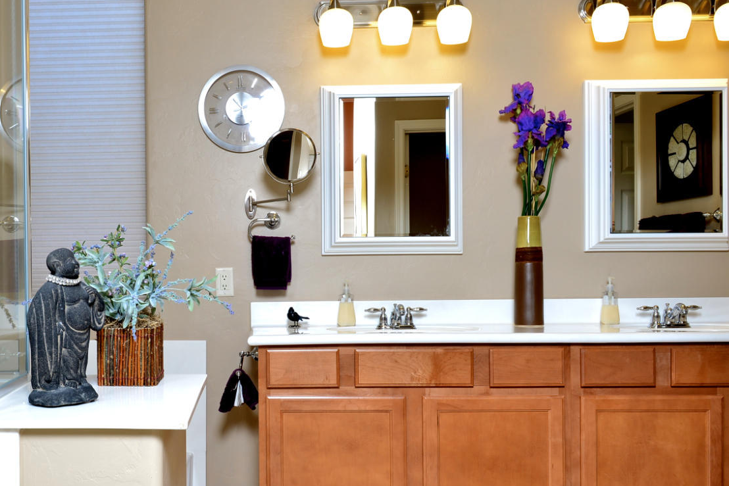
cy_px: 284
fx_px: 790
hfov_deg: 48.6
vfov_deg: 34.1
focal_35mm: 39
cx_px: 239
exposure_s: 1/13
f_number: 13
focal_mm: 24
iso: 200
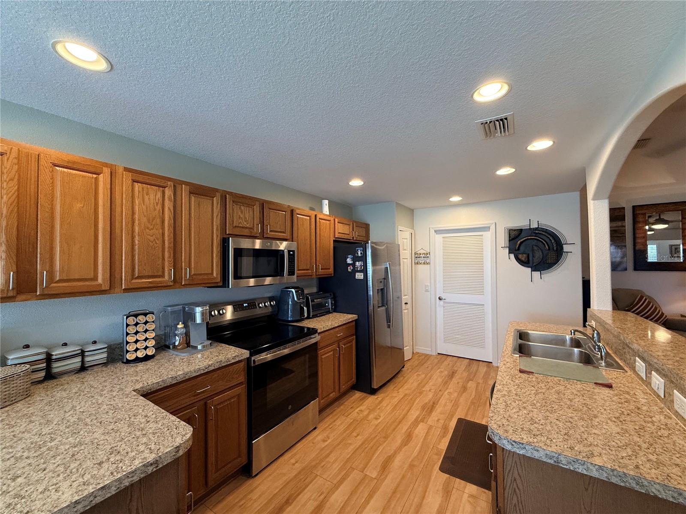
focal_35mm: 14
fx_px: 277
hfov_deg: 102.1
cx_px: 343
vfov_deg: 85.7
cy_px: 257
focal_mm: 2.22
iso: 200
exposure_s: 1/120
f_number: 2.2
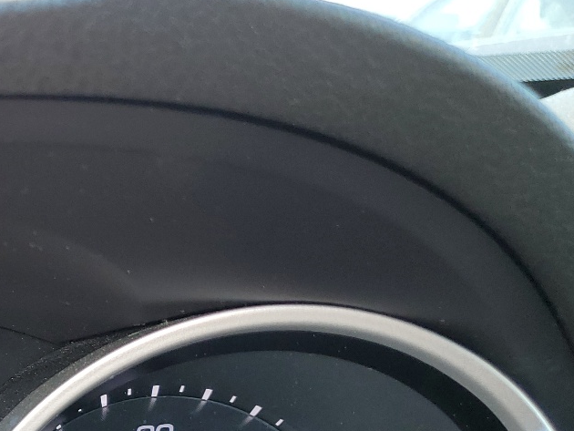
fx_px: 1095
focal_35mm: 66
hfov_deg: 25.8
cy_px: 485
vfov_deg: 21.1
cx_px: -143
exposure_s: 1/147
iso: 50
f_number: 1.5
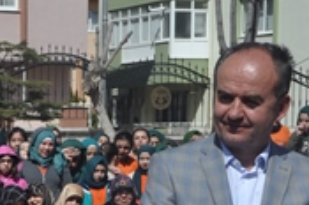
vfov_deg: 8.5
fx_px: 1361
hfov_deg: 12.0
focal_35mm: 159
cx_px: -237
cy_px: 250
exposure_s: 1/400
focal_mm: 29
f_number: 10
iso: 200
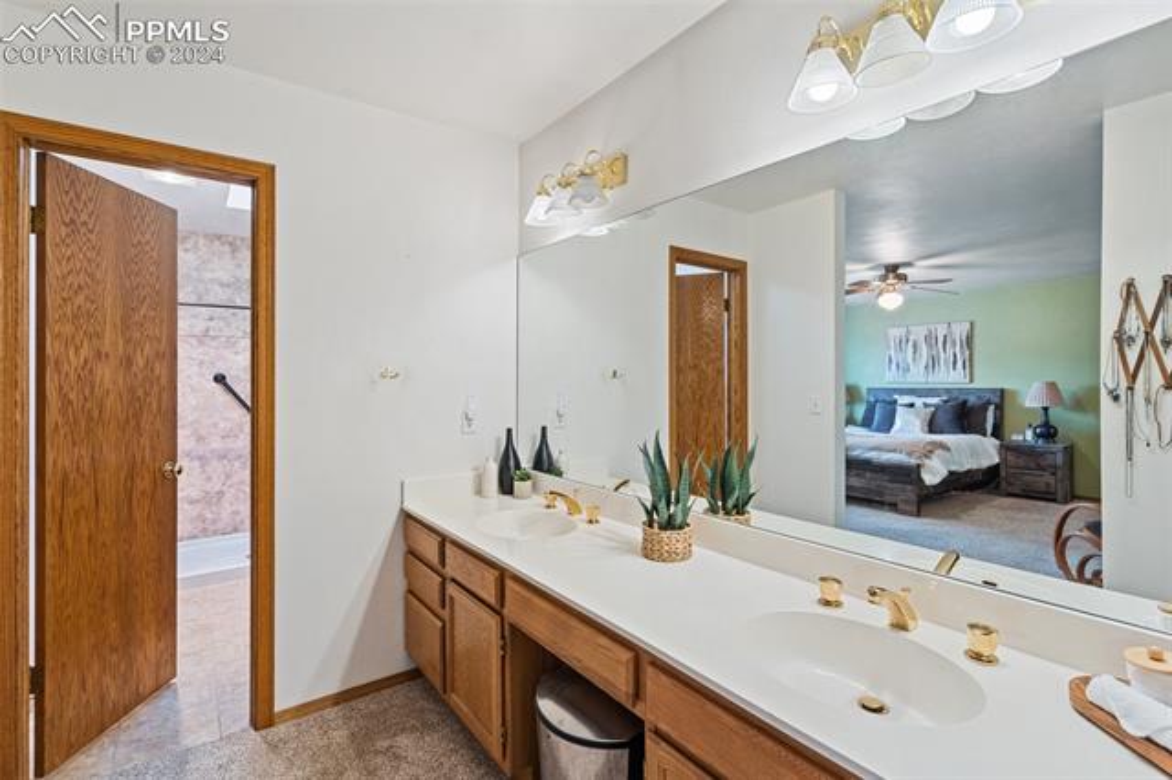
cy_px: 390
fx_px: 521
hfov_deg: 96.8
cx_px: 586
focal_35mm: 16
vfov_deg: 73.7
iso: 800
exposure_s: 1/3
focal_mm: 16
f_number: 10
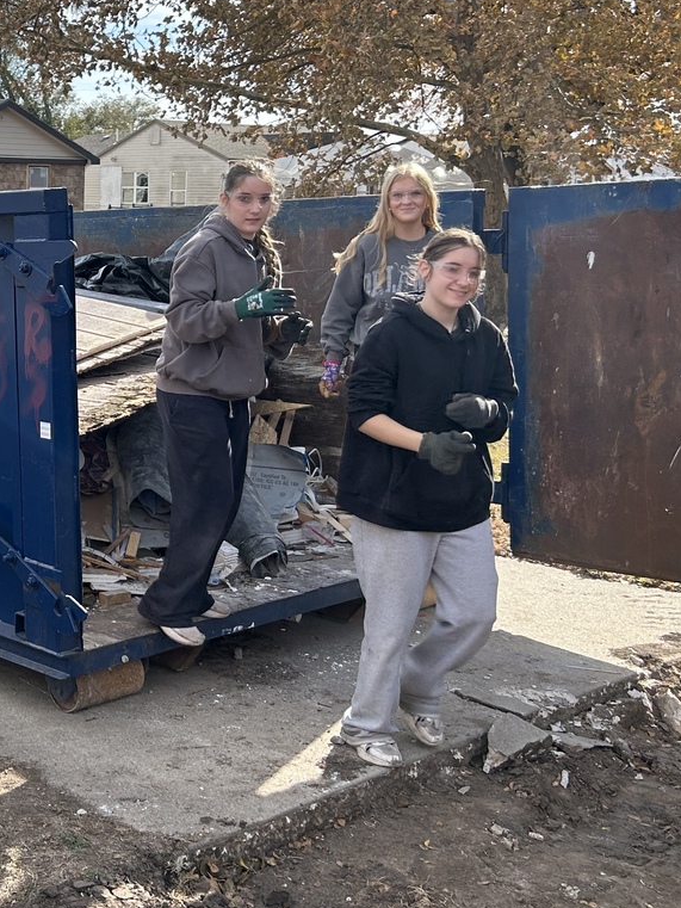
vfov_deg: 52.3
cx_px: 303
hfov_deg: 40.7
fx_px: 918
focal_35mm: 35
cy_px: 369
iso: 50
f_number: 1.5
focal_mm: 5.7
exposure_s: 1/1972
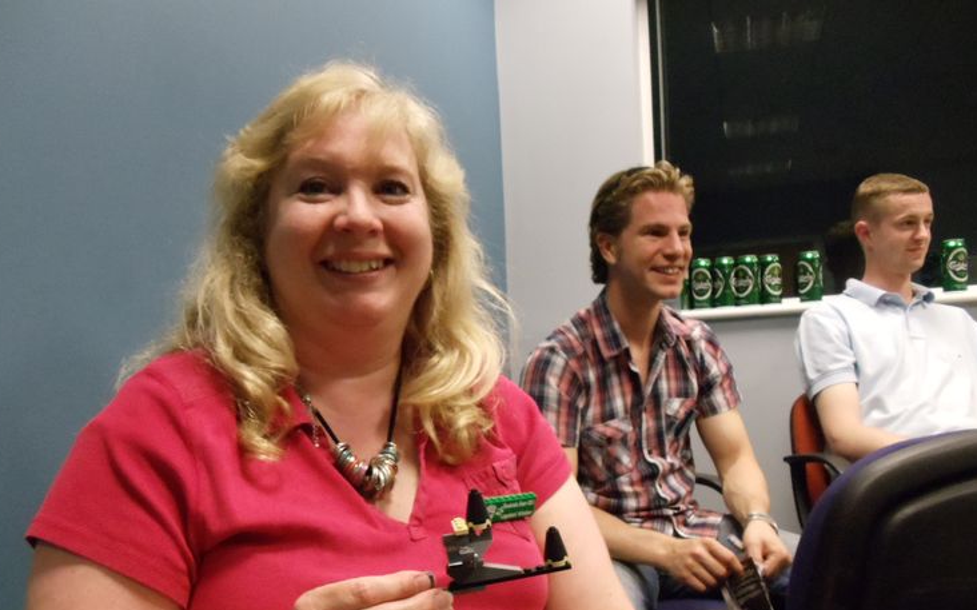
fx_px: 1358
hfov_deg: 39.6
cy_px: 379
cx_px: 450
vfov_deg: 25.3
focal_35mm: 51
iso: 800
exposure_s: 1/30
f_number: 3.5
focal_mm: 6
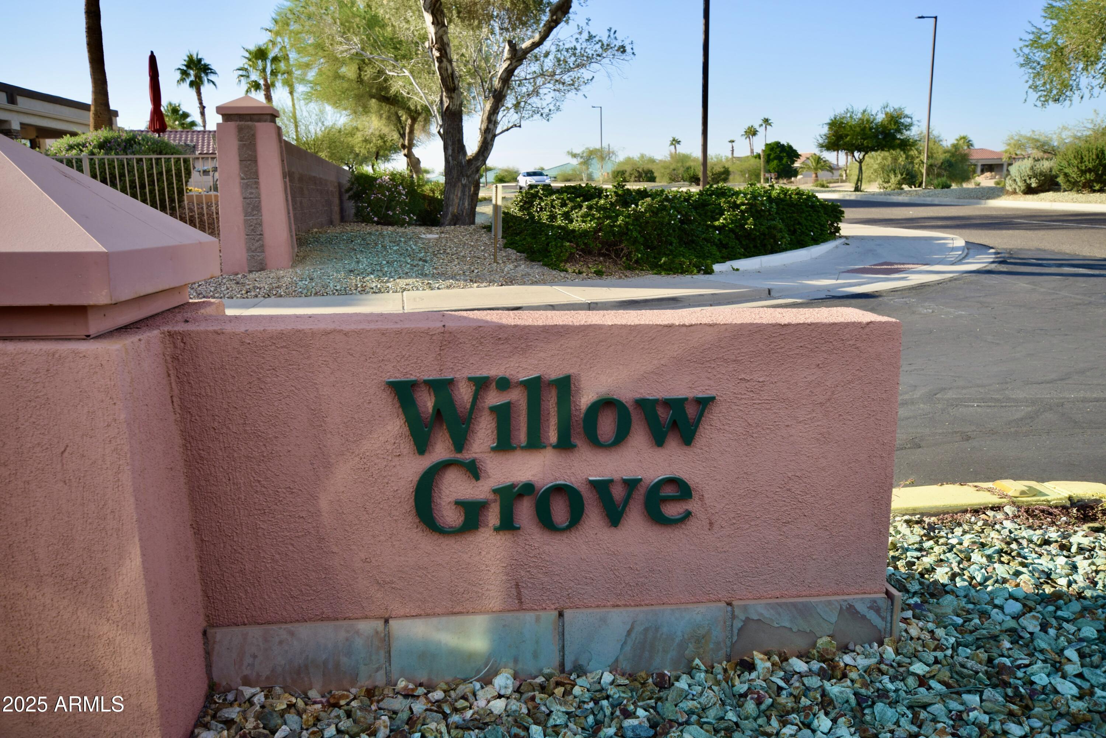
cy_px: 369
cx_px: 553
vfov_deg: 43.6
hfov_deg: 61.9
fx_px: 922
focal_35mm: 30
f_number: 7.1
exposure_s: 1/200
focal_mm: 20
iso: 100
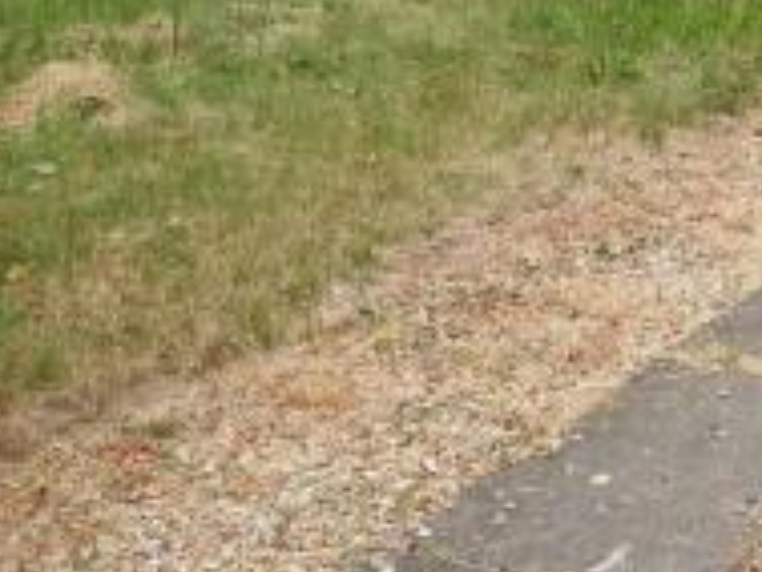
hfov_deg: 24.2
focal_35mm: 74
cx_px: 885
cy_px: -127
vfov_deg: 18.8
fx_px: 1630
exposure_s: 1/1000
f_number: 3.3
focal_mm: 4.3
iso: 100
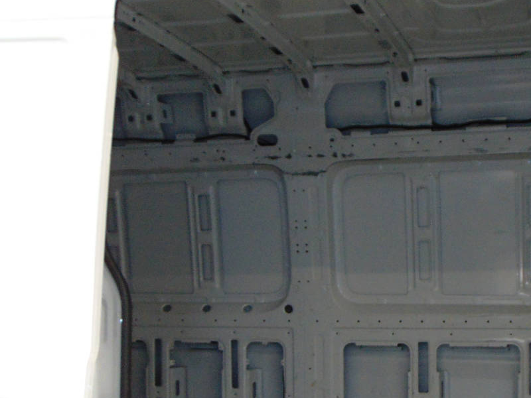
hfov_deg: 36.9
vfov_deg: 28.5
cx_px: 425
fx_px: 767
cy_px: 320
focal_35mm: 50
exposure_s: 1/30
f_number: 3
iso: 250
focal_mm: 4.5
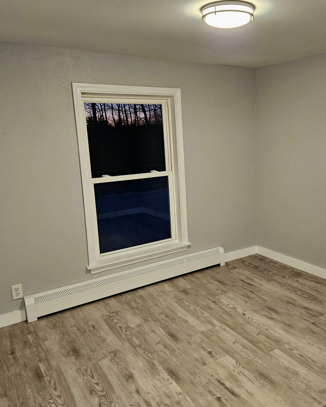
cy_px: 197
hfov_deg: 46.3
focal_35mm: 31
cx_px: 220
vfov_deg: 57.2
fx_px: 374
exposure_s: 1/120
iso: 320
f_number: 1.8
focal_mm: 5.4
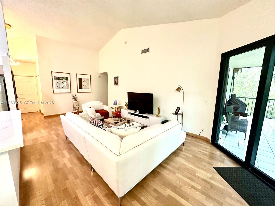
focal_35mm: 14
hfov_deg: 102.1
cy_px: 103
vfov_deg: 85.7
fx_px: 111
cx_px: 138
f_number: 2.2
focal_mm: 2.22
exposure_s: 1/60
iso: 400
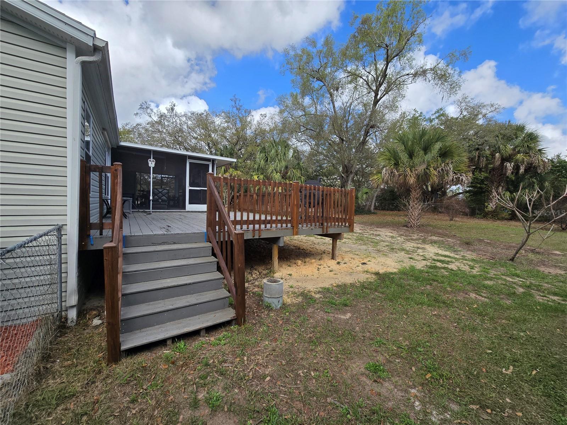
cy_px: 212
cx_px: 284
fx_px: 213
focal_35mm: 13
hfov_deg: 106.2
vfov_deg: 89.9
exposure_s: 1/1668
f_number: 2.2
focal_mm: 2.2
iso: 50
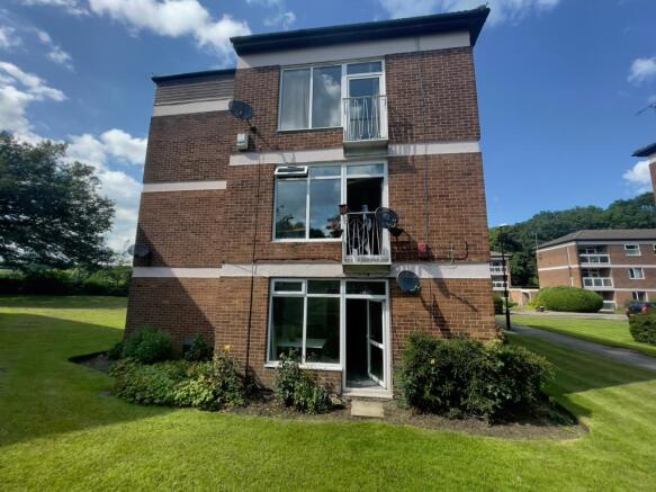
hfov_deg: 106.2
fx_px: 246
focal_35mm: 13
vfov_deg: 89.9
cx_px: 328
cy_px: 246
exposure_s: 1/396
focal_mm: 1.54
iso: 25
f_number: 2.4
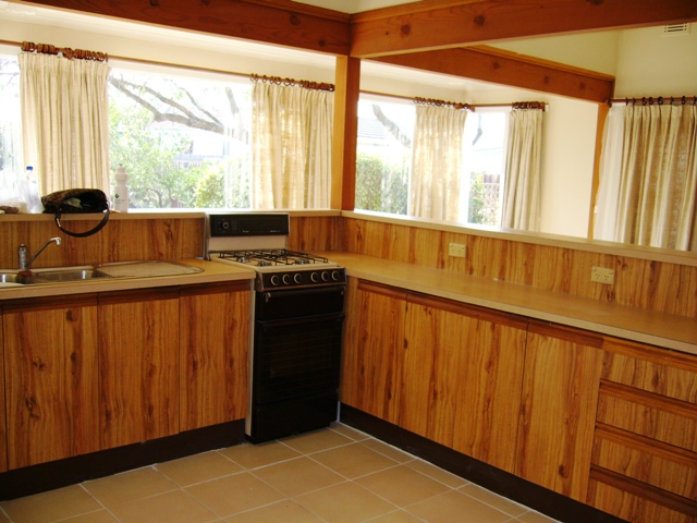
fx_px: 705
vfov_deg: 40.7
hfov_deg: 52.6
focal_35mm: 35
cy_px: 262
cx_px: 348
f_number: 2.8
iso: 100
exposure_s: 1/100
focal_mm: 5.8
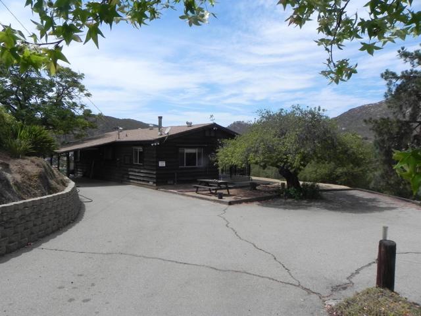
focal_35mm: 26
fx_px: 316
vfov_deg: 53.1
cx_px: 210
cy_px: 158
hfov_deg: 67.3
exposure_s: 1/426
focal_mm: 4.6
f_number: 8
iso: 160
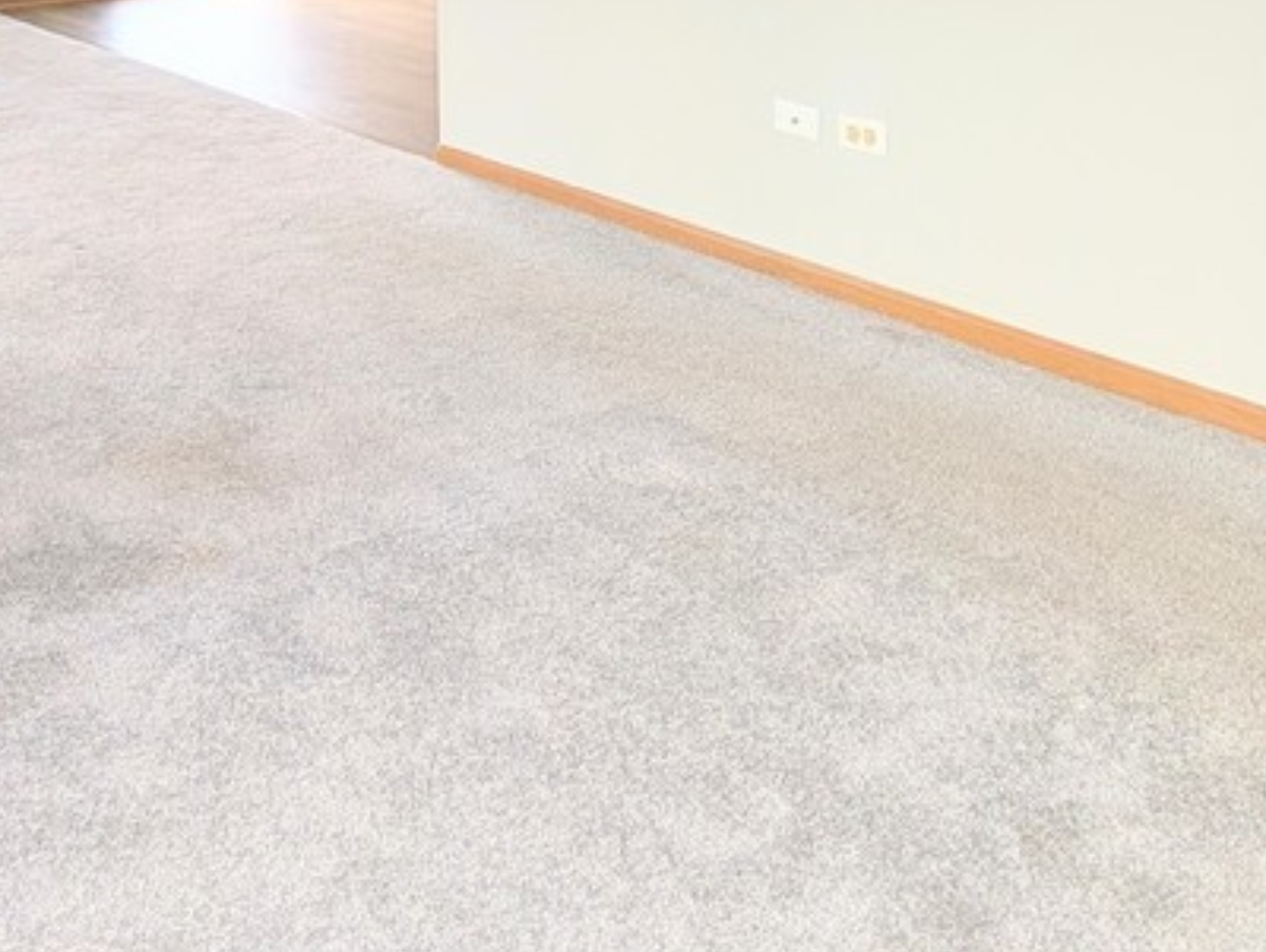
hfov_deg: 42.3
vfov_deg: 27.2
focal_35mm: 43
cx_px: 301
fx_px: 1575
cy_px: -338
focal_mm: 2.02
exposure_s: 1/182
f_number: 1.7
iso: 53
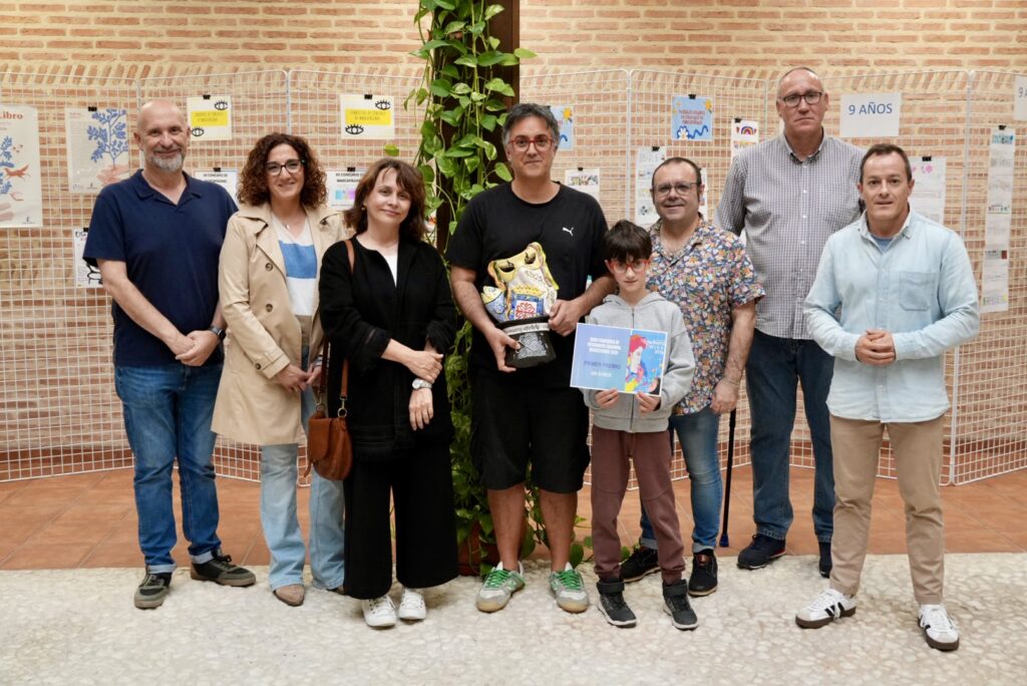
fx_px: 1242
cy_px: 343
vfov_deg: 30.9
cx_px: 514
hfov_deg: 44.9
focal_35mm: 44
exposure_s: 1/100
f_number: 5
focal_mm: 29
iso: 1600
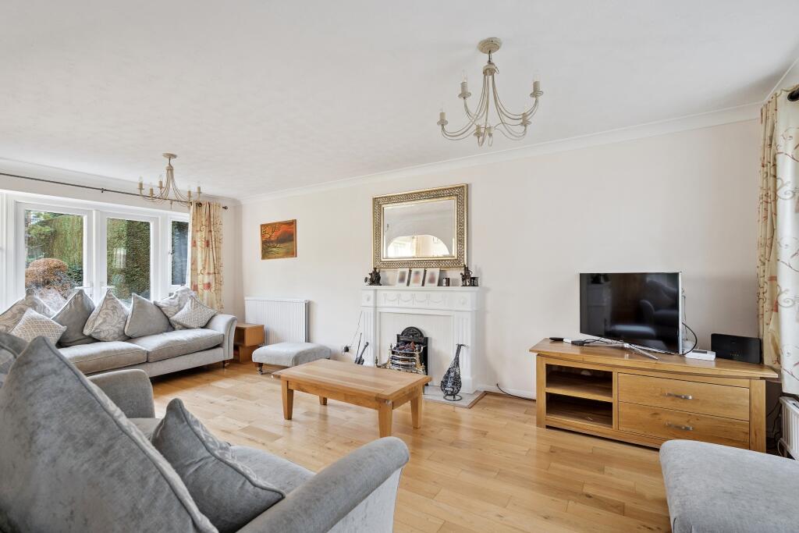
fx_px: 355
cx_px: 400
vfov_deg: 73.8
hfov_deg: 96.7
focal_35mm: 16
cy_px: 266
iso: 320
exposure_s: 1/25
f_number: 5.6
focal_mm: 16
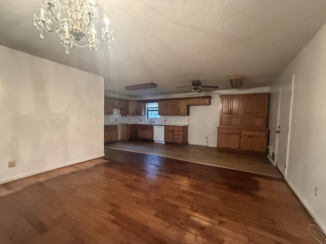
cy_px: 125
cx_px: 159
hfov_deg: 98.2
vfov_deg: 81.7
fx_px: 141
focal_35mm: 15
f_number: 2.2
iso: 1250
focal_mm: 2.22
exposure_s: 1/60
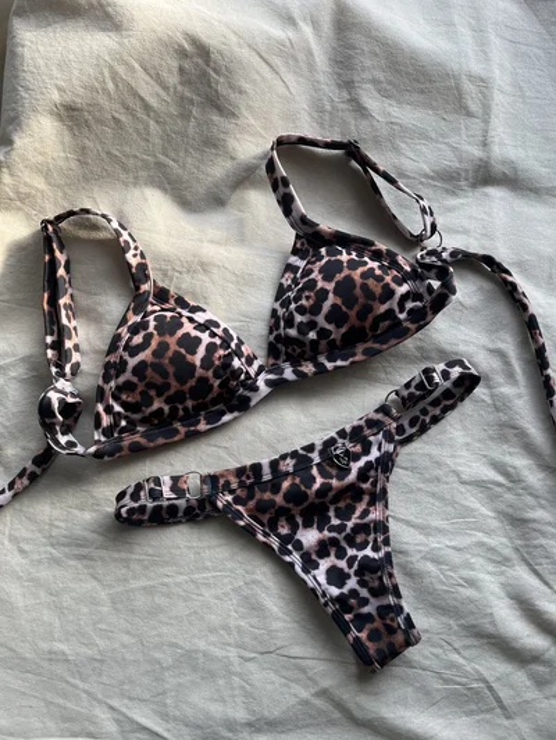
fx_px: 557
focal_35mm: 26
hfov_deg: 53.1
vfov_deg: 67.3
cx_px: 278
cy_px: 370
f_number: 1.6
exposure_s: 1/145
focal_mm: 5.1
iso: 32
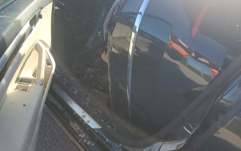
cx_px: 120
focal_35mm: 28
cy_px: 61
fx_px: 184
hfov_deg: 66.5
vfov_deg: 44.3
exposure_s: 1/625
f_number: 1.5
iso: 50
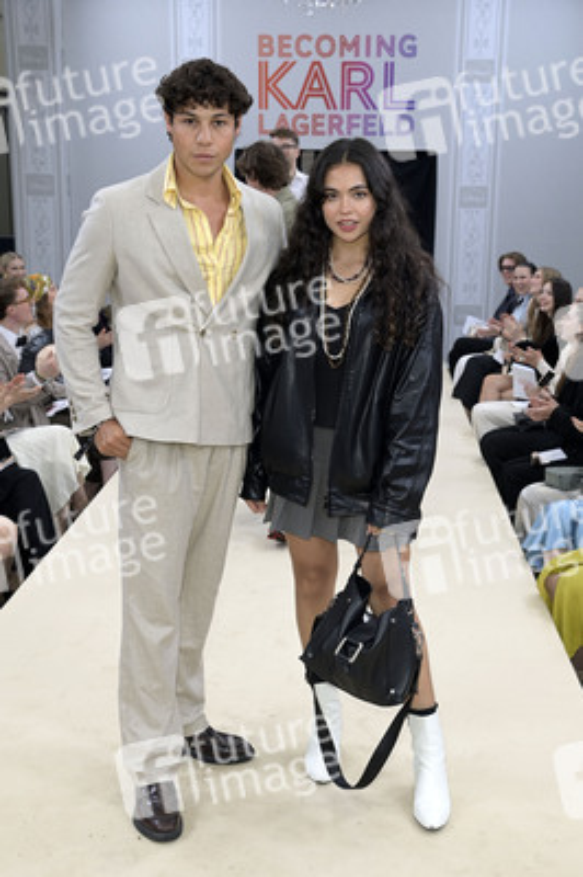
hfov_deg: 28.0
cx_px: 292
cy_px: 438
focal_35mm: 48
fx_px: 1168
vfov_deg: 41.1
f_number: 5.6
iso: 500
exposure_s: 1/200
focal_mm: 48
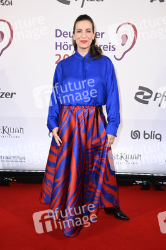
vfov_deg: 48.5
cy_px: 125
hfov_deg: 33.3
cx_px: 83
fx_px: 277
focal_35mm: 40
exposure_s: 1/250
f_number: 5.6
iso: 1250
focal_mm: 40
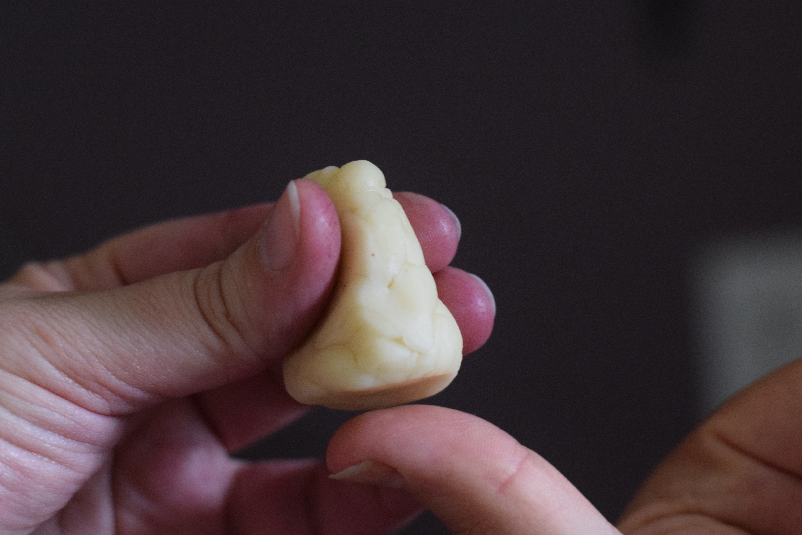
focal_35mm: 90
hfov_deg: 22.6
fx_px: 2005
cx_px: 429
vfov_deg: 15.2
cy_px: 241
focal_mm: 50
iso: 2500
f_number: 1.8
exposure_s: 1/60
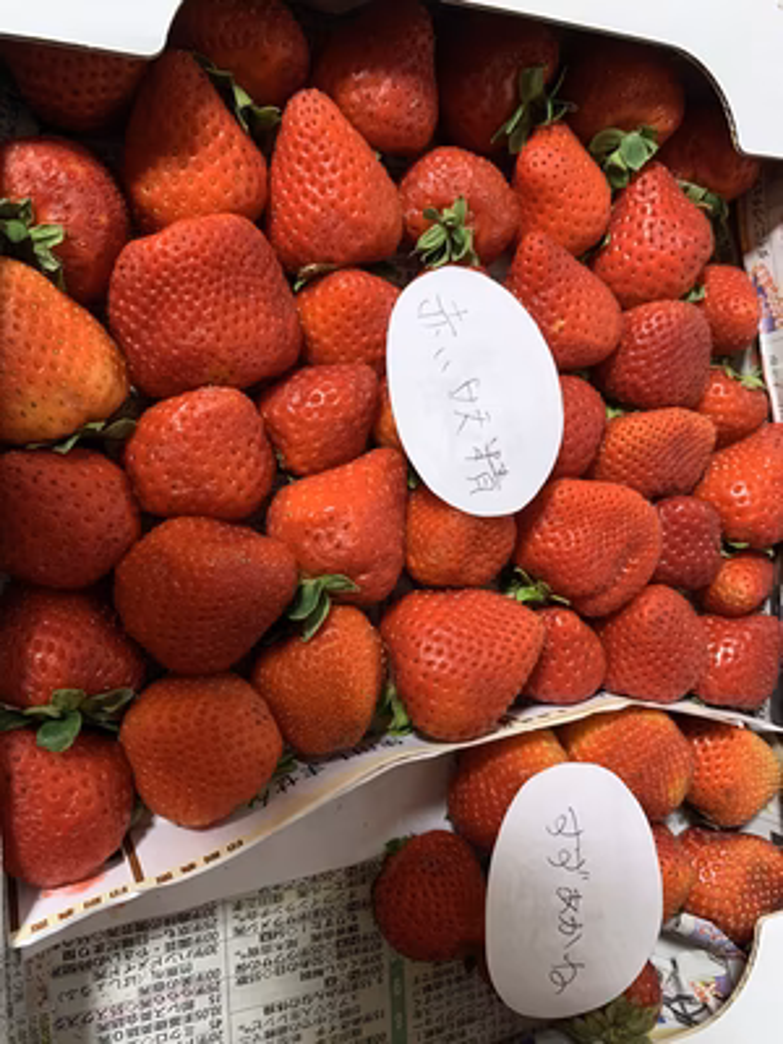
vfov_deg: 67.3
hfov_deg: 53.1
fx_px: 784
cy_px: 522
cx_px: 392
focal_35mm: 26
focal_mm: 4.25
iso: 400
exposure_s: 1/39
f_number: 1.8
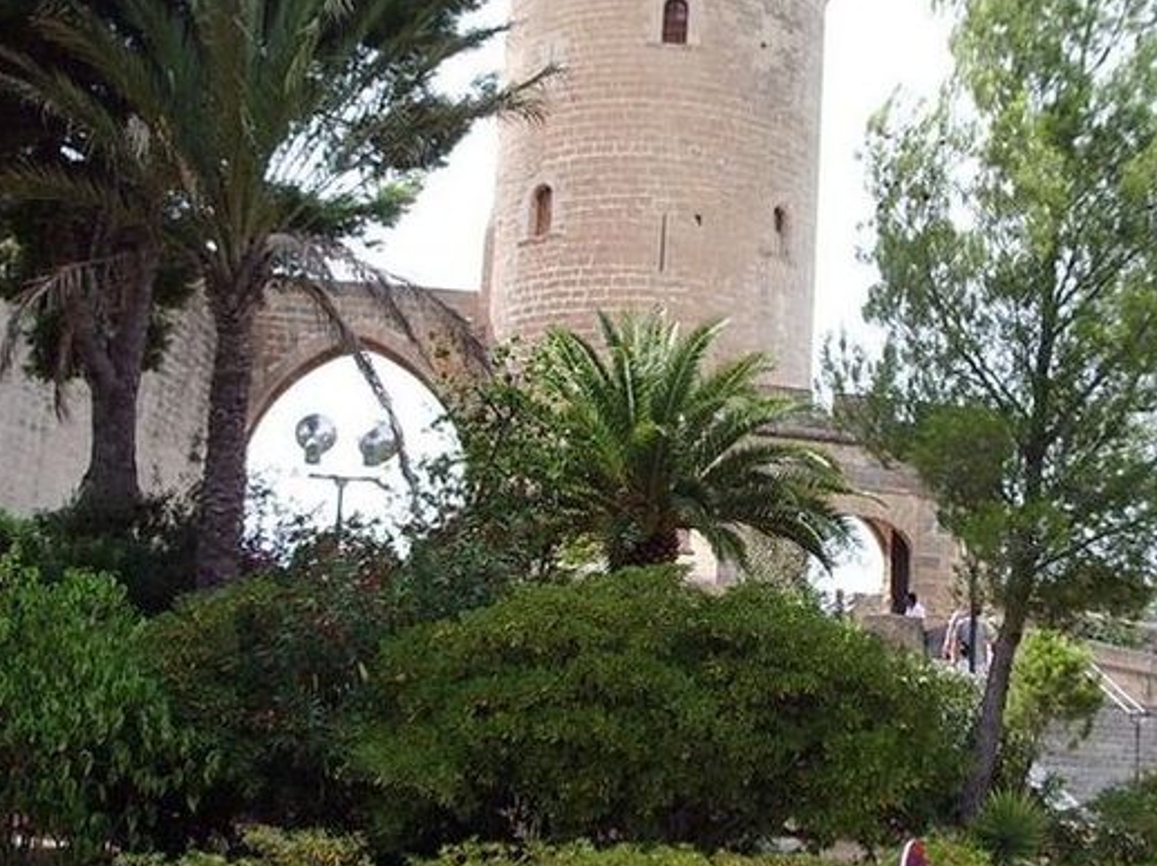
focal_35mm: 65
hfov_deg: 29.6
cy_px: 368
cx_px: 772
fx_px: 2171
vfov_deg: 22.5
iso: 50
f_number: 4.3
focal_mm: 5.8
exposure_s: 1/250
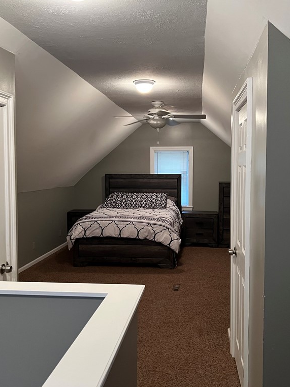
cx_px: 153
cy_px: 194
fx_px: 391
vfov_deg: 52.6
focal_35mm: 35
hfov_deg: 40.7
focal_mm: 5.7
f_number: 1.5
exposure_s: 1/60
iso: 500
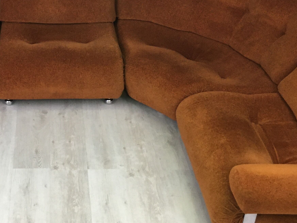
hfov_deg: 28.5
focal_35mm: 67
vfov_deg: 21.4
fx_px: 575
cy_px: 16
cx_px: 71
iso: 160
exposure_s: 1/33
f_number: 2.2
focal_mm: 4.15
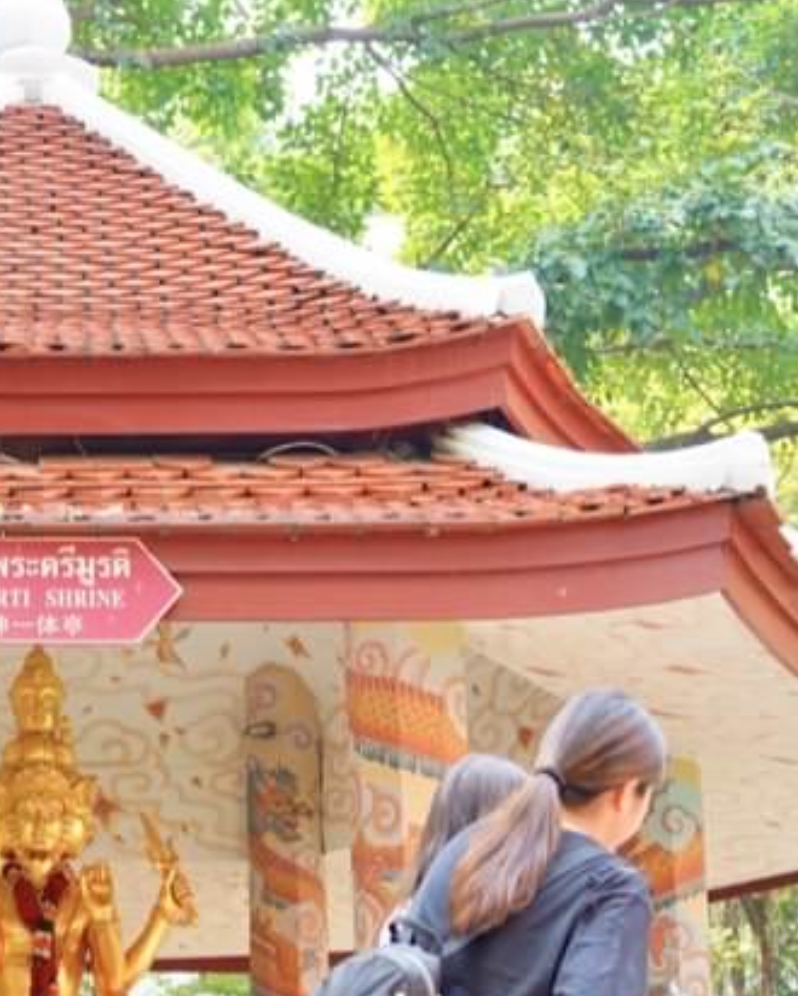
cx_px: 15
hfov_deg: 18.1
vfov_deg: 22.7
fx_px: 2453
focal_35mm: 83
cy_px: 747
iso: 100
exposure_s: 1/60
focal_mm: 36.5
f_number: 4
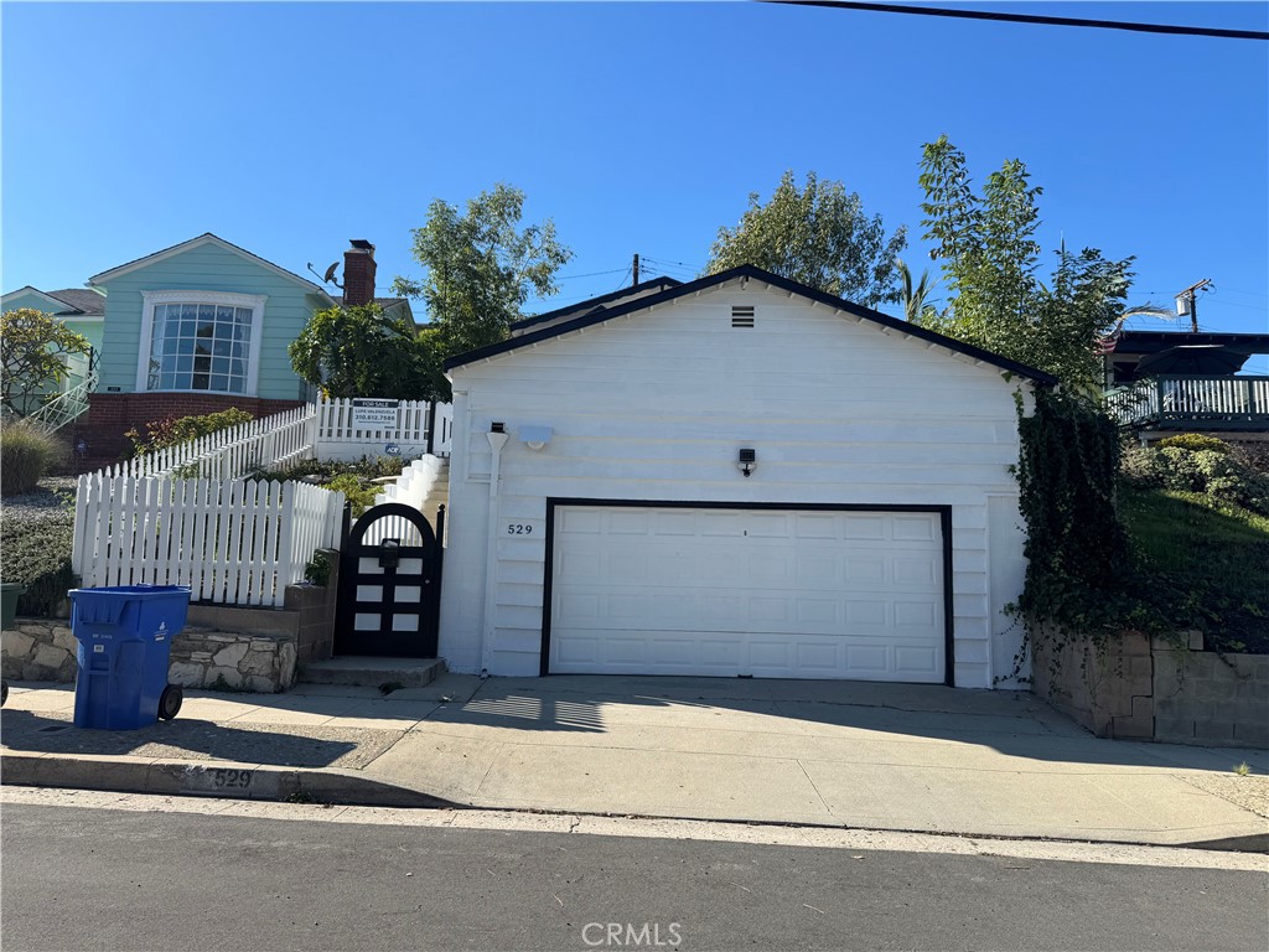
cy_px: 476
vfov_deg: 56.8
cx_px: 634
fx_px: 880
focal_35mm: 24
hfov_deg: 71.6
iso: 80
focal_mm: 6.76
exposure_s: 1/3597
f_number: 1.78
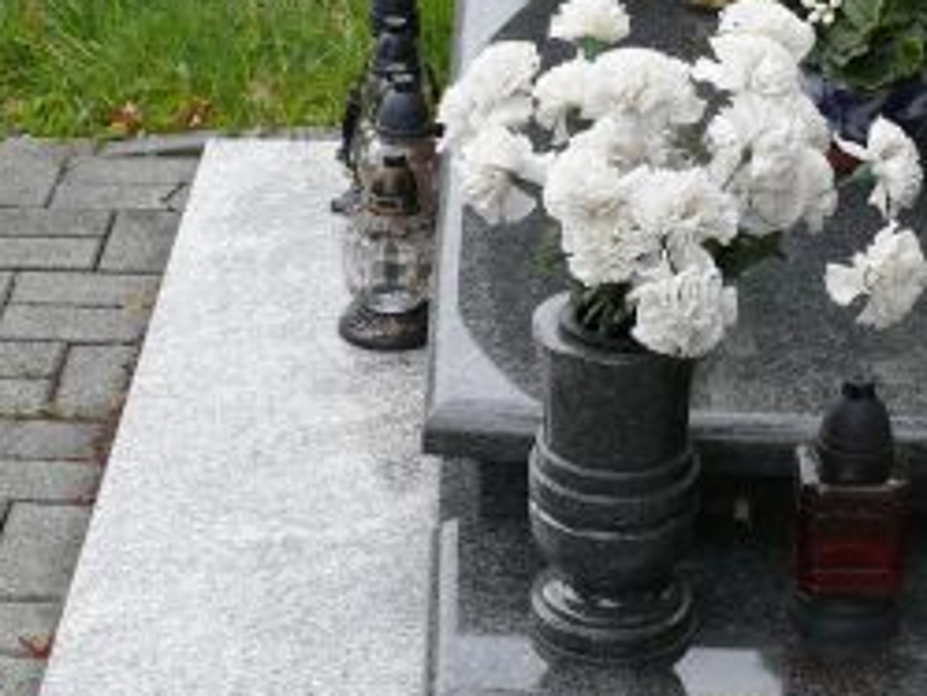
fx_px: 2411
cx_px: 882
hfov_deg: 21.2
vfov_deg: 16.4
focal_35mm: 90
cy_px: 335
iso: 100
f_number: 4
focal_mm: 7.4
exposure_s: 1/125
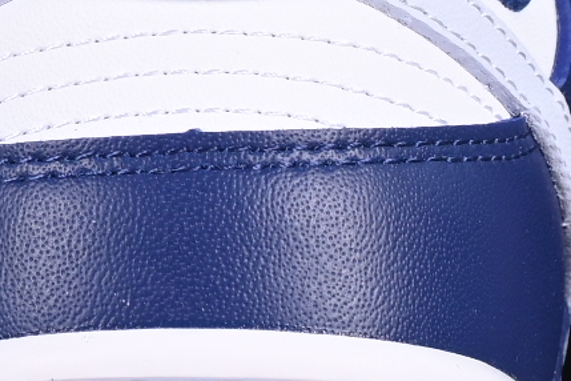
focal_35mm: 487
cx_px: -202
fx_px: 7724
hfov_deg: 4.2
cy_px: -125
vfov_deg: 2.8
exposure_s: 1/60
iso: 160
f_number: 7.1
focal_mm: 50
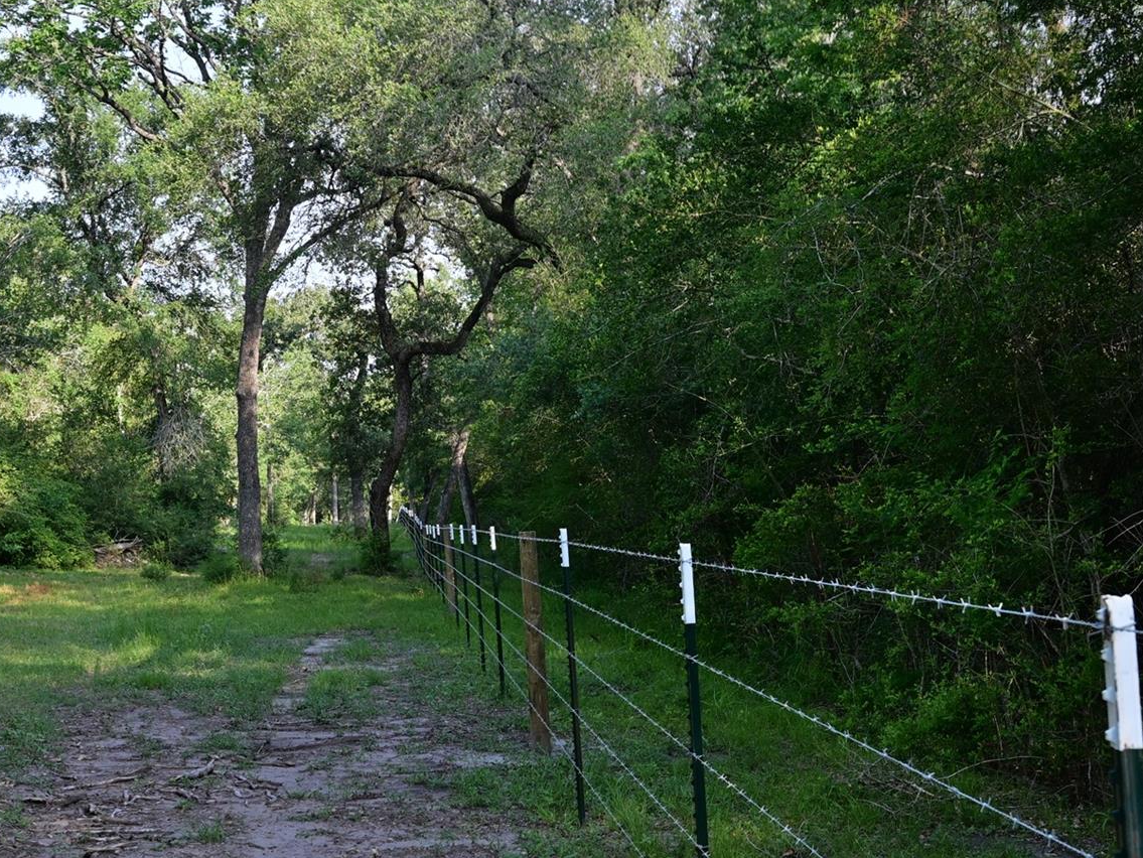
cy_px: 450
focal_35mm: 52
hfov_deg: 36.3
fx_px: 1718
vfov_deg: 28.0
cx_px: 343
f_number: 5
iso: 200
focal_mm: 20
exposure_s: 1/100
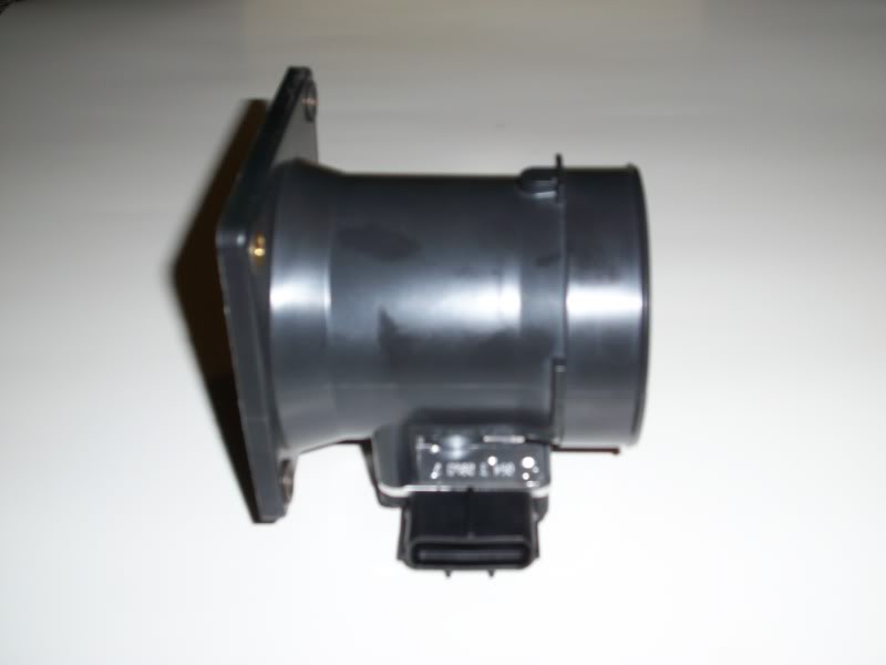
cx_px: 443
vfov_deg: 32.9
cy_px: 332
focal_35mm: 44
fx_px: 1126
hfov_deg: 42.9
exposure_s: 1/80
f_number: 3.5
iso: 80
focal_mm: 7.8
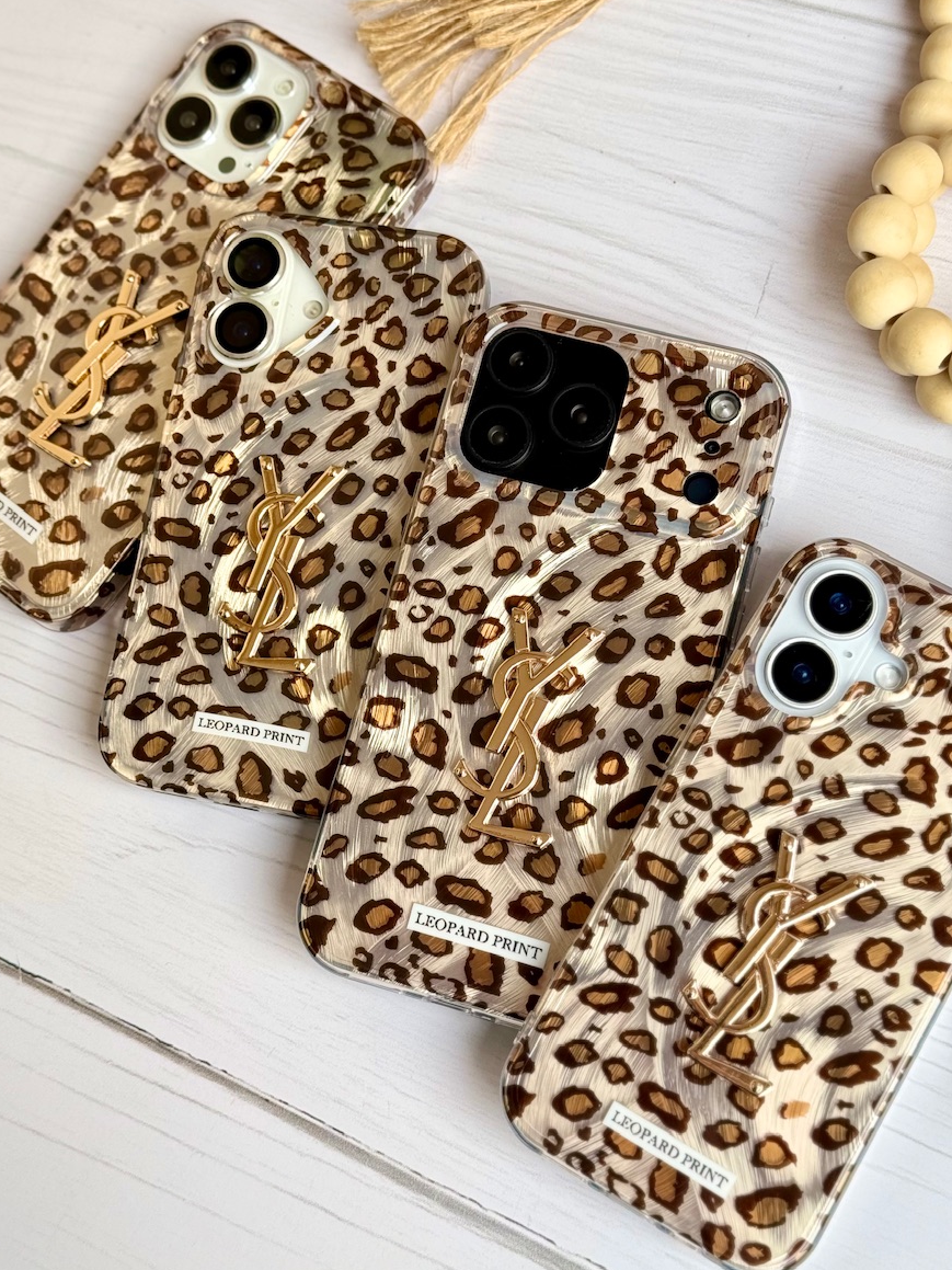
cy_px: 593
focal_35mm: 53
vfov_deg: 36.2
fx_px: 1944
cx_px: 428
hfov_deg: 27.5
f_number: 1.78
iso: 100
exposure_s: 1/398
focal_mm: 6.76
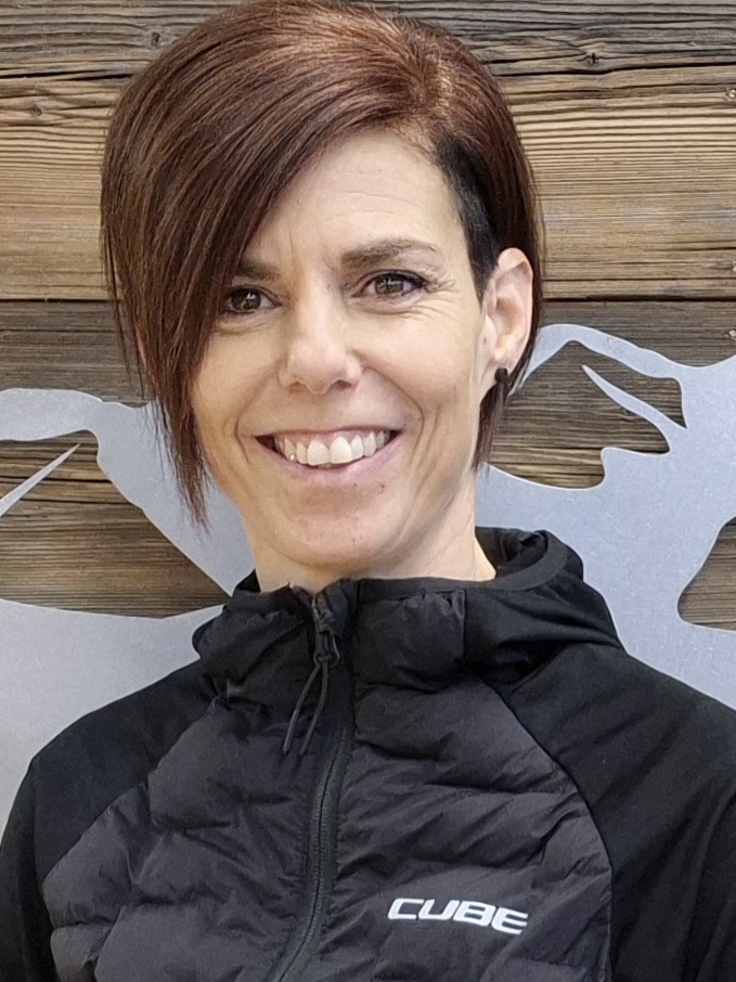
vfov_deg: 51.3
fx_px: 1021
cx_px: 311
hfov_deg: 39.5
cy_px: 522
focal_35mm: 36
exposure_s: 1/50
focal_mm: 3.3
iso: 400
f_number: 2.2
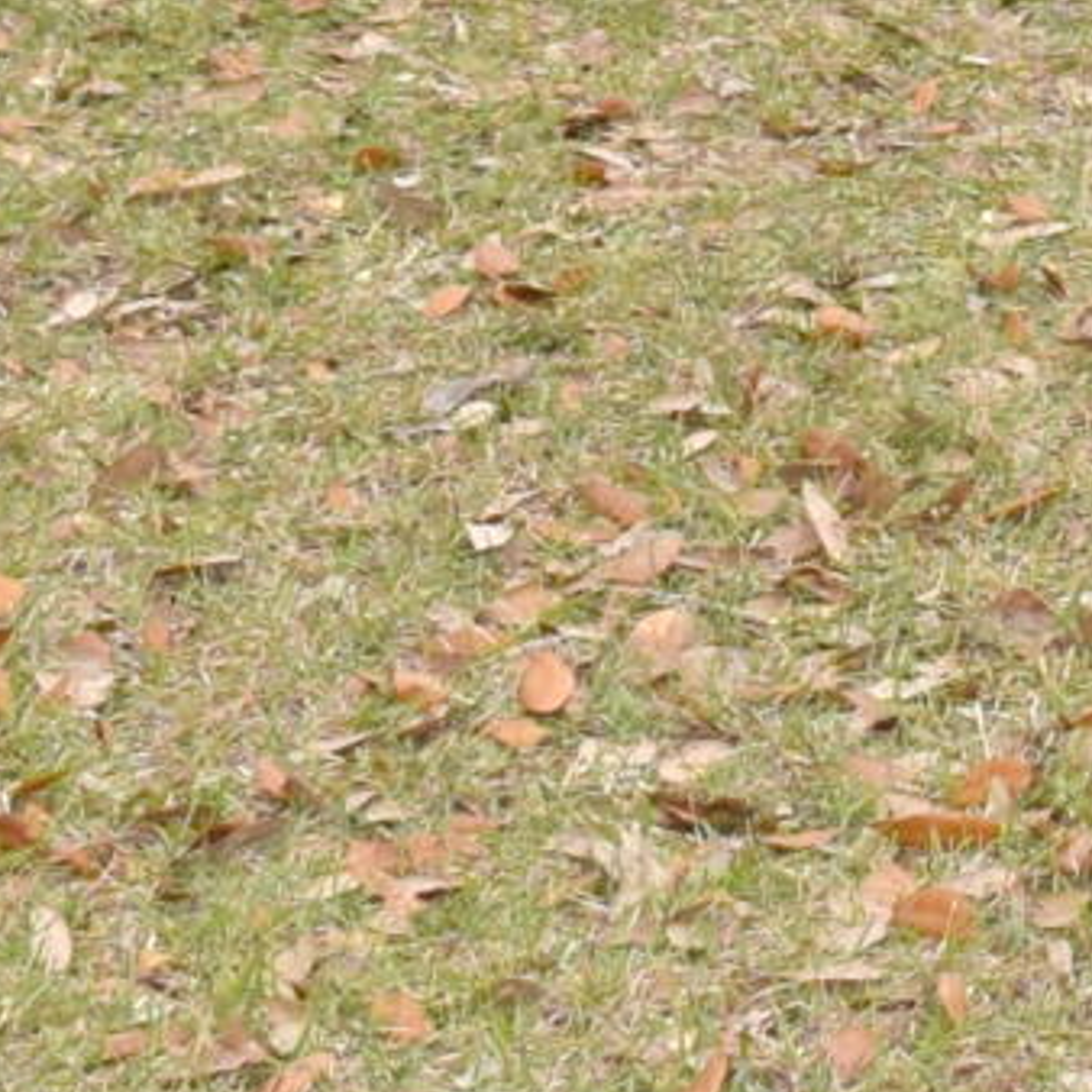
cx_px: 2297
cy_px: -1683
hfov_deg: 7.4
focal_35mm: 226
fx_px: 8066
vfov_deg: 7.2
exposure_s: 1/200
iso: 100
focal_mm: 20
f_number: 7.1
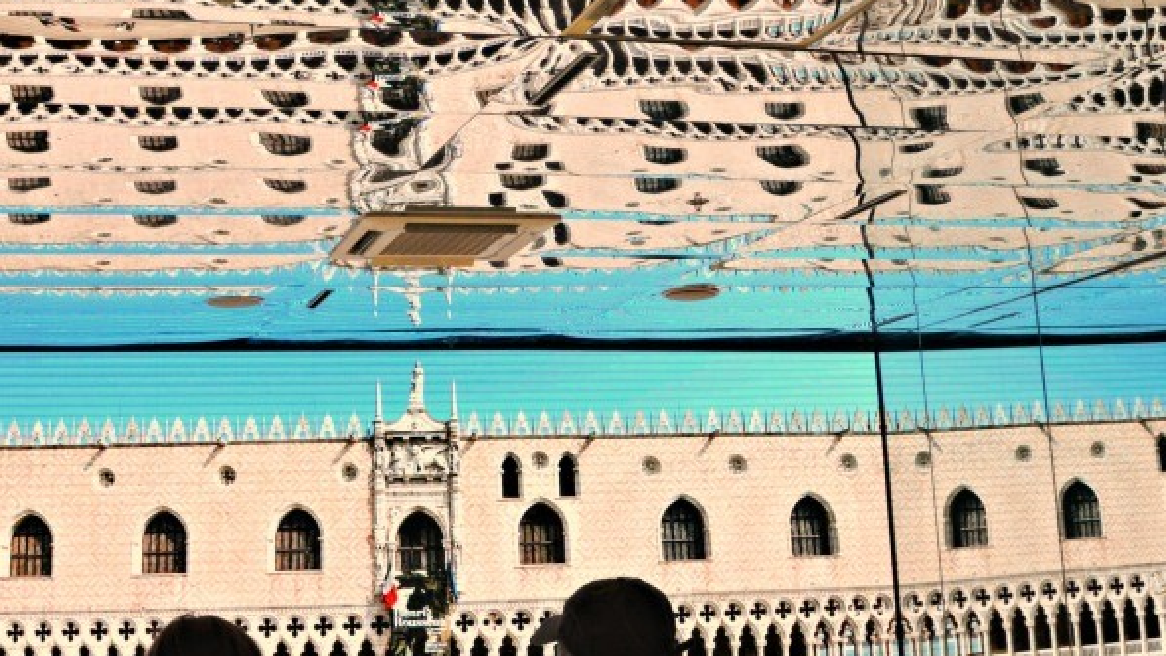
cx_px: 344
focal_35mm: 49
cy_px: 263
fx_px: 1515
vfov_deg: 24.4
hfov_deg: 41.3
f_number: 7.1
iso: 800
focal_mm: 18
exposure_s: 1/200
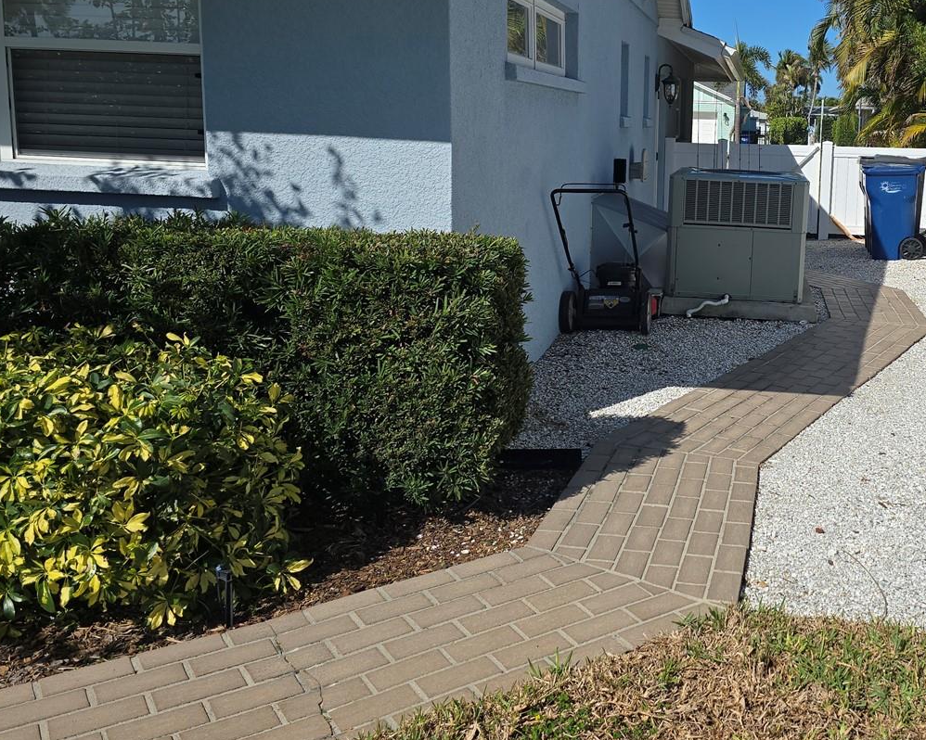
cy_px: 277
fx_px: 986
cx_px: 702
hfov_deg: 48.2
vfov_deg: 40.9
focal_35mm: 36
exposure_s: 1/1387
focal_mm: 6.3
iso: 12
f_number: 1.7
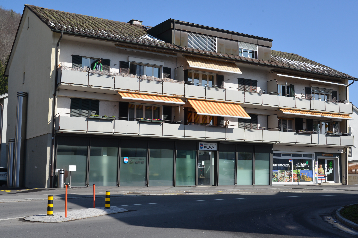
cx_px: 179
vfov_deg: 29.2
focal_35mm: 46
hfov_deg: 42.7
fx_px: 457
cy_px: 119
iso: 400
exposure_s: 1/500
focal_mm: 46
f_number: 11
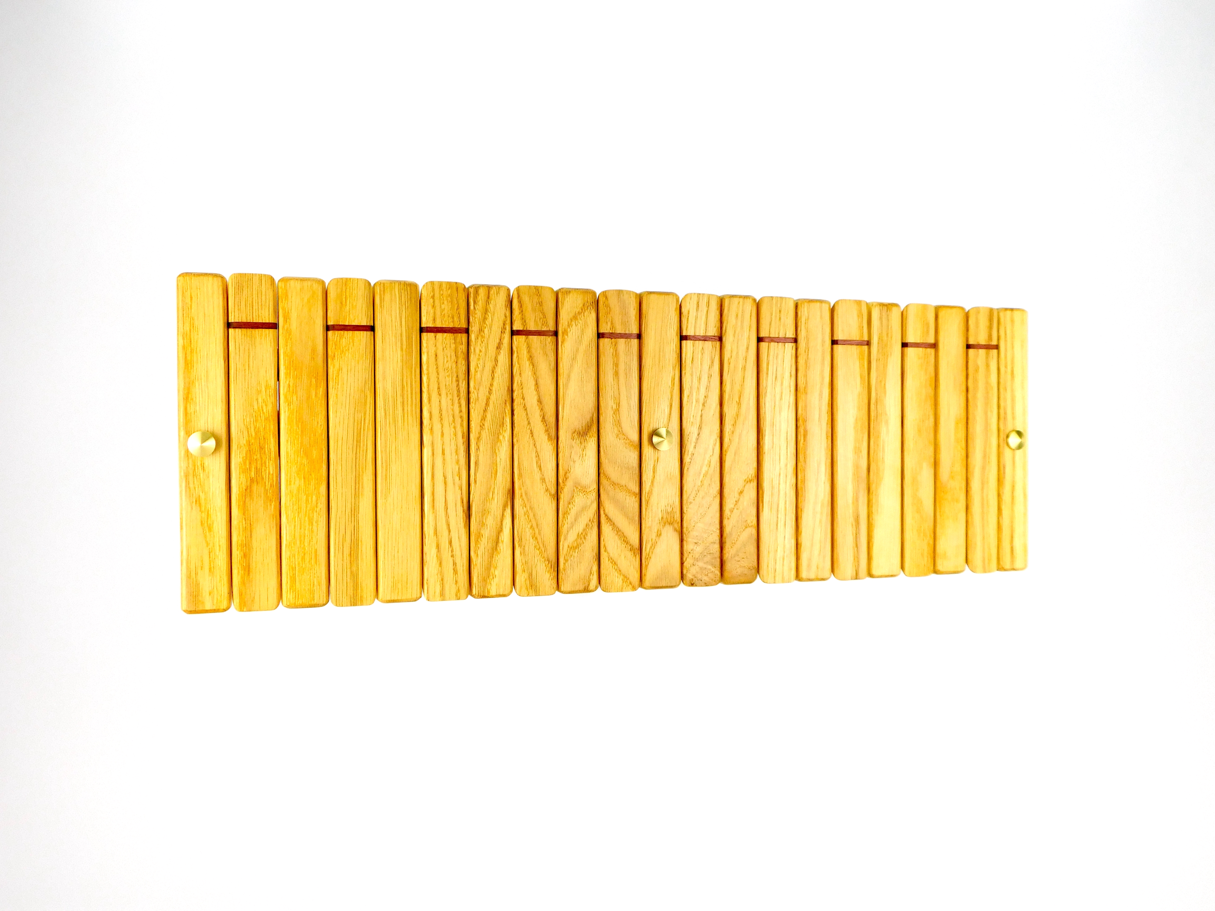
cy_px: 456
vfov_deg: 46.8
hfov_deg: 60.0
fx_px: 1053
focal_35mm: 30
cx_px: 608
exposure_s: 1/400
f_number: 3.2
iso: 125
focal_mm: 5.3
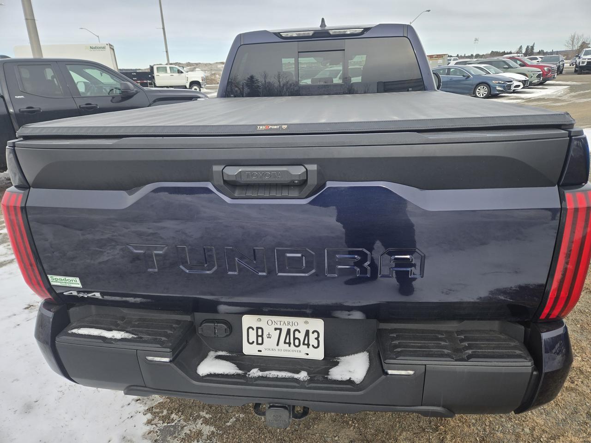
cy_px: 222
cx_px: 296
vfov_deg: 58.9
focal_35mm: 23
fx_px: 393
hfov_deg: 73.9
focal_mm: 5.4
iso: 25
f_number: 1.8
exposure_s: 1/647
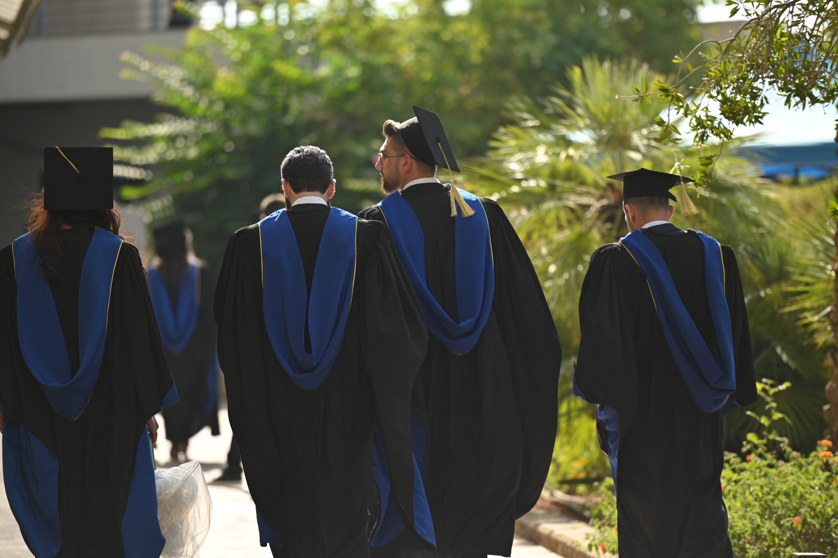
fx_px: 4654
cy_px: 279
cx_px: 419
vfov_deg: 6.9
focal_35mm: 200
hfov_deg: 10.3
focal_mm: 200
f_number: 2.8
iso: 320
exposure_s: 1/2500
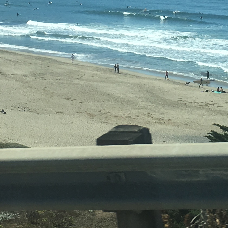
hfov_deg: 14.2
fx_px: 917
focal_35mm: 123
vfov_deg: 14.1
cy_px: 41
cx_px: 152
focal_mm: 4.15
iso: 25
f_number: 2.2
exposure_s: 1/1637
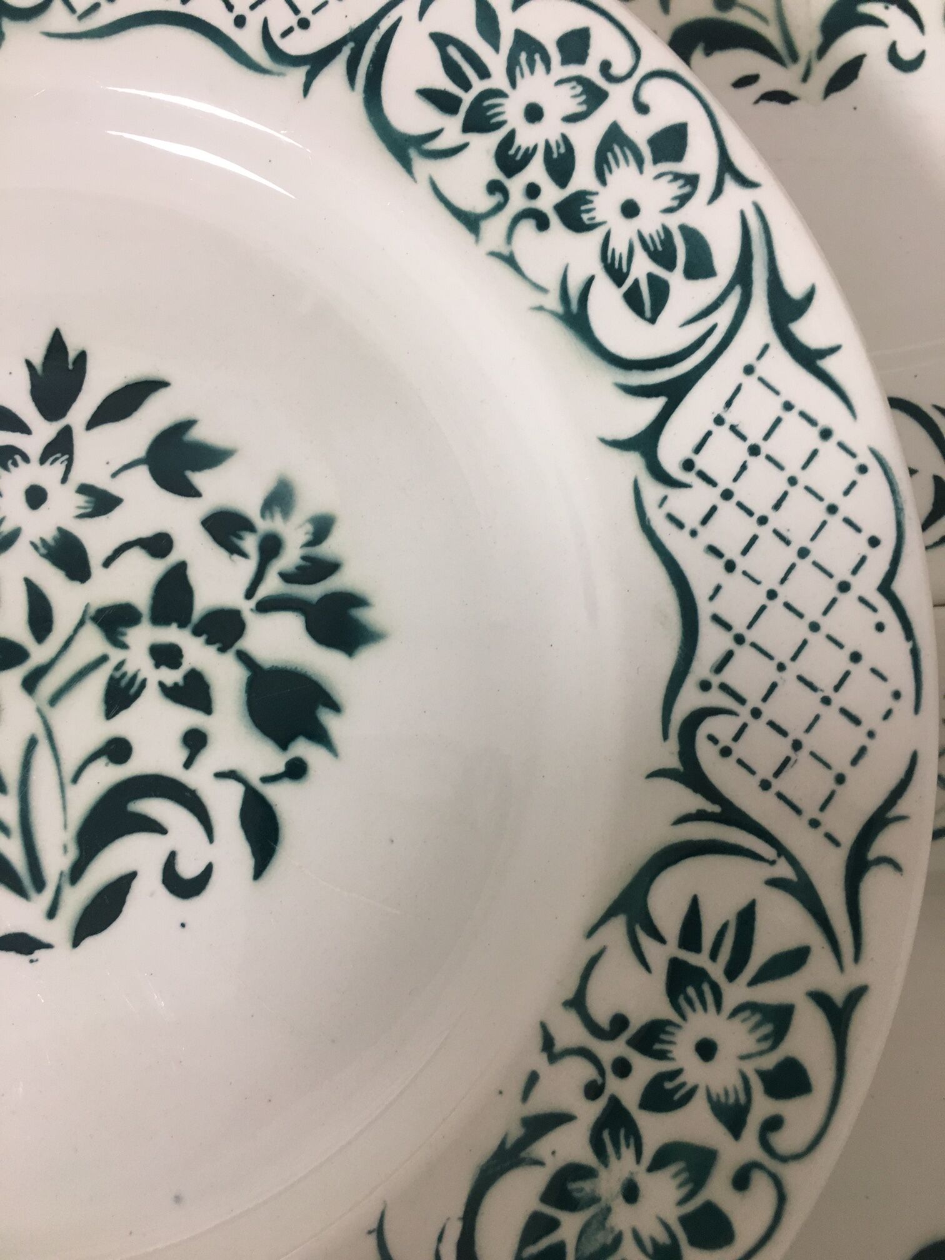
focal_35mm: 29
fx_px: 1056
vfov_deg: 61.7
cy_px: 630
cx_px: 472
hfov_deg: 48.2
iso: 125
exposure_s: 1/33
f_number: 2.2
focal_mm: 4.15
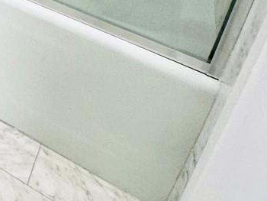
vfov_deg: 18.0
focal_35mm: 64
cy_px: -168
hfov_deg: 21.8
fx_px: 494
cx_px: -188
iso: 125
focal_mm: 2.22
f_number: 2.2
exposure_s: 1/120
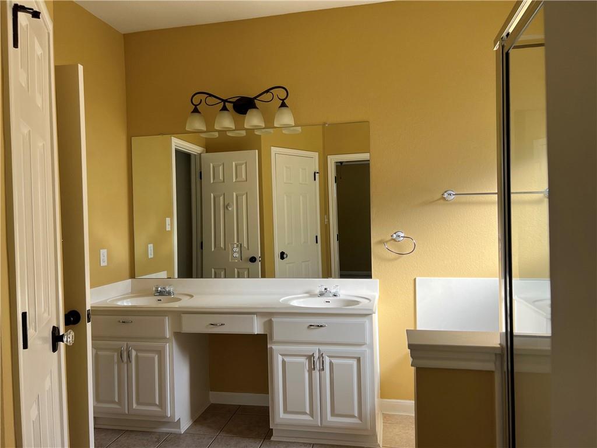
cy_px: 224
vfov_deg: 53.1
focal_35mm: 26
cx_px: 298
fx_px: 448
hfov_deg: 67.3
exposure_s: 1/561
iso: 50
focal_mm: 5.7
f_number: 1.5
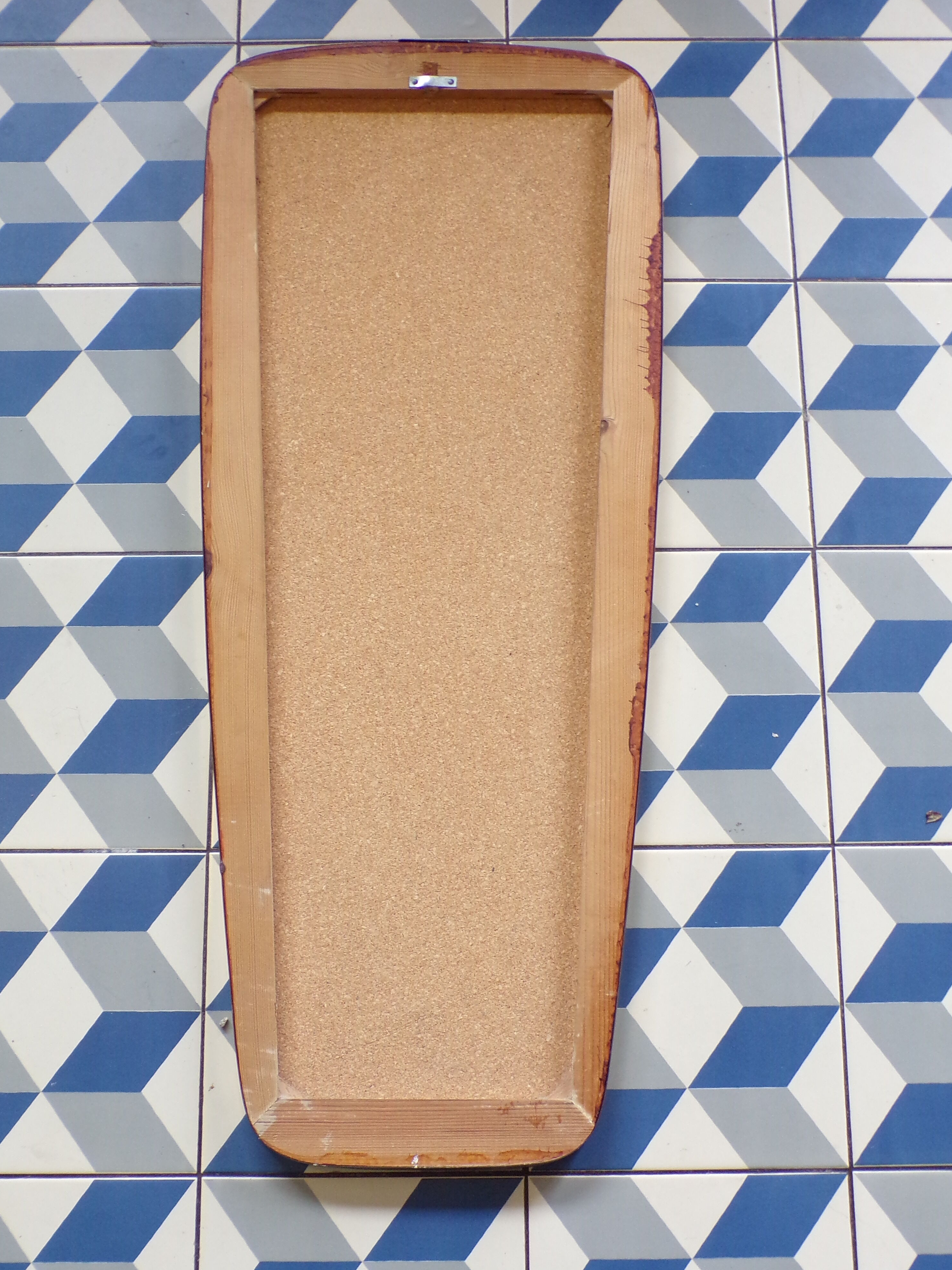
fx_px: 1577
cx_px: 438
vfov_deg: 43.8
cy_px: 606
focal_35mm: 43
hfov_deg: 33.6
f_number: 3.3
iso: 200
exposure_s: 1/18
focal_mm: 6.6
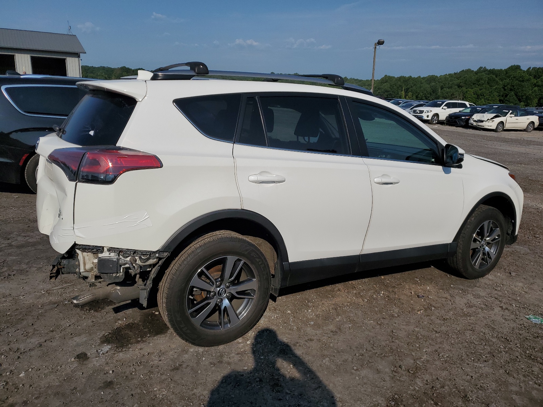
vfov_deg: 53.1
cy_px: 204
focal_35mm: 26
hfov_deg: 67.3
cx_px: 272
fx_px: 408
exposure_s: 1/10000
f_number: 1.5
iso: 50
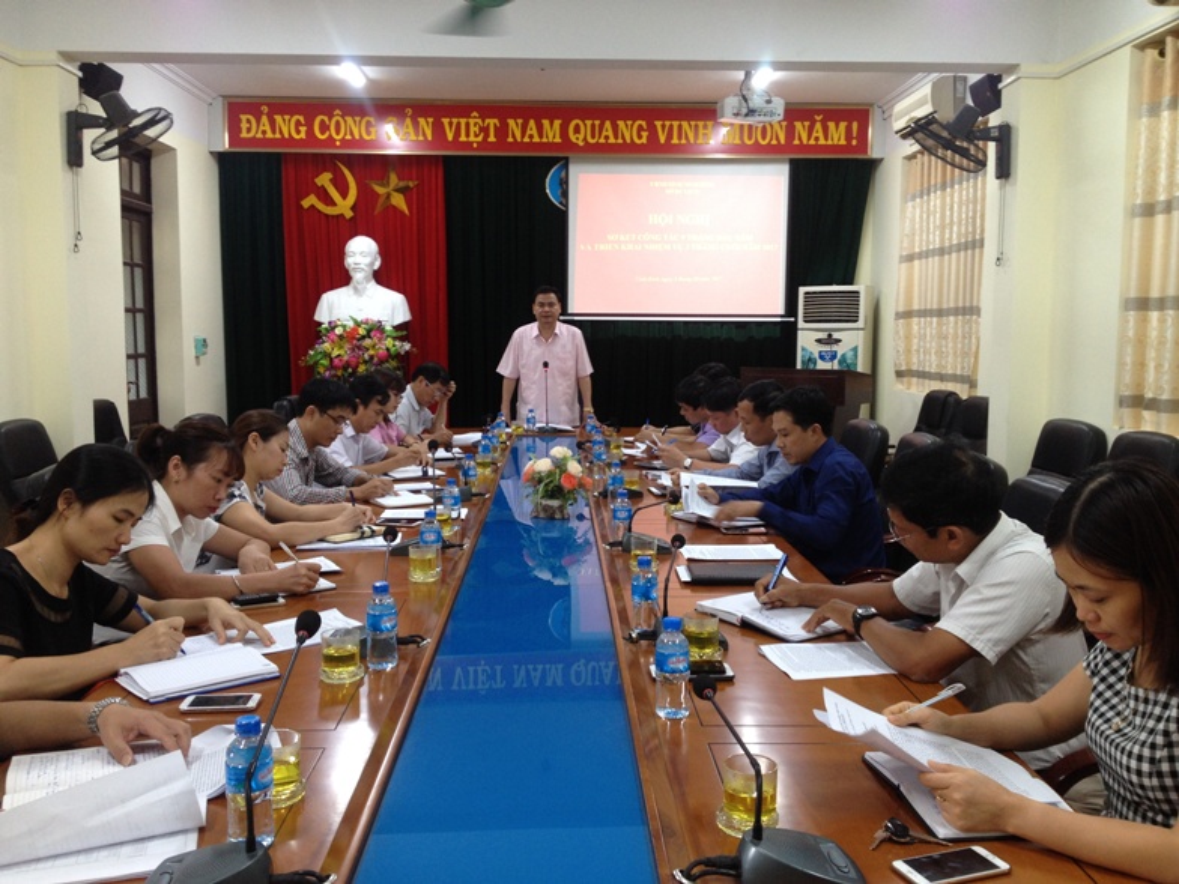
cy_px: 442
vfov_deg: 40.7
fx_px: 1192
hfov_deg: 52.6
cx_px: 590
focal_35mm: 35
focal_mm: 4.28
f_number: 2.4
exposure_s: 1/20
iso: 80
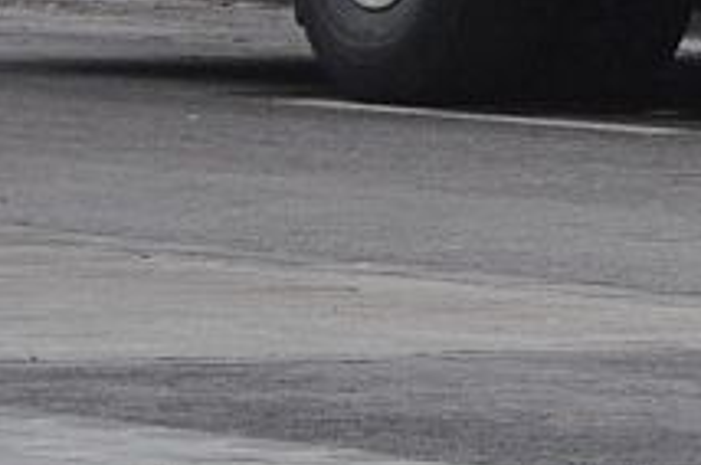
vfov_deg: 1.8
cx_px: 1764
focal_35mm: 743
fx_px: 14452
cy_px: -933
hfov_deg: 2.8
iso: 1400
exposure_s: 1/500
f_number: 5.3
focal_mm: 75
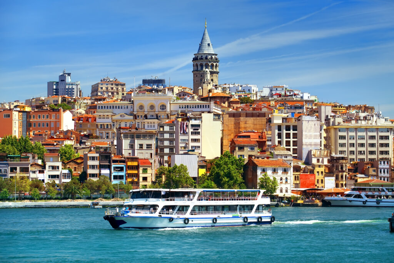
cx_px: 197
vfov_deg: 11.8
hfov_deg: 17.6
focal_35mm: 116
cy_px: 132
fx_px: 1270
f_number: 7.1
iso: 320
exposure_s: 1/500
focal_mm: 116
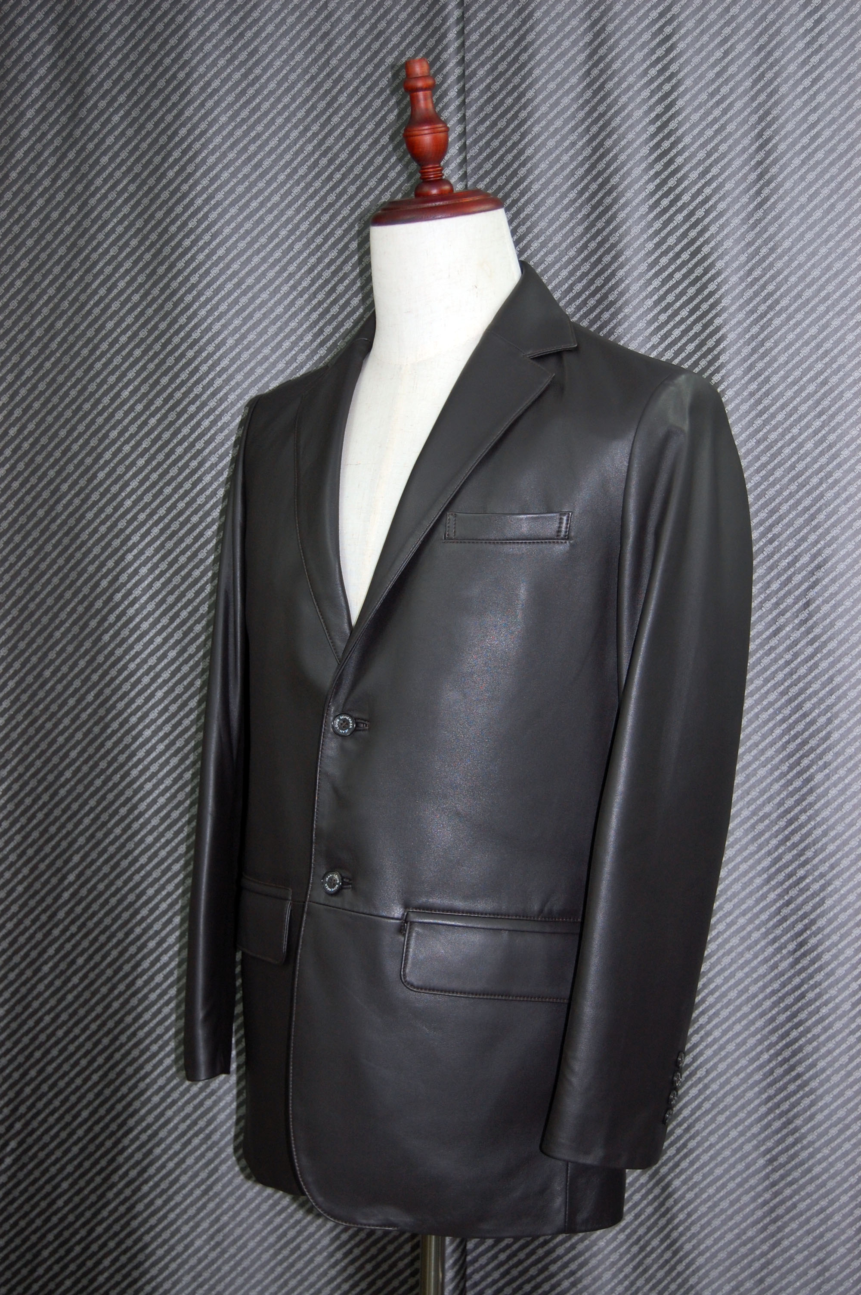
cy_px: 648
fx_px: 1725
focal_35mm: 48
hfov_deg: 28.0
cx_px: 430
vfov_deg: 41.1
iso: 400
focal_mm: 32
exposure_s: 1/60
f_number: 4.5
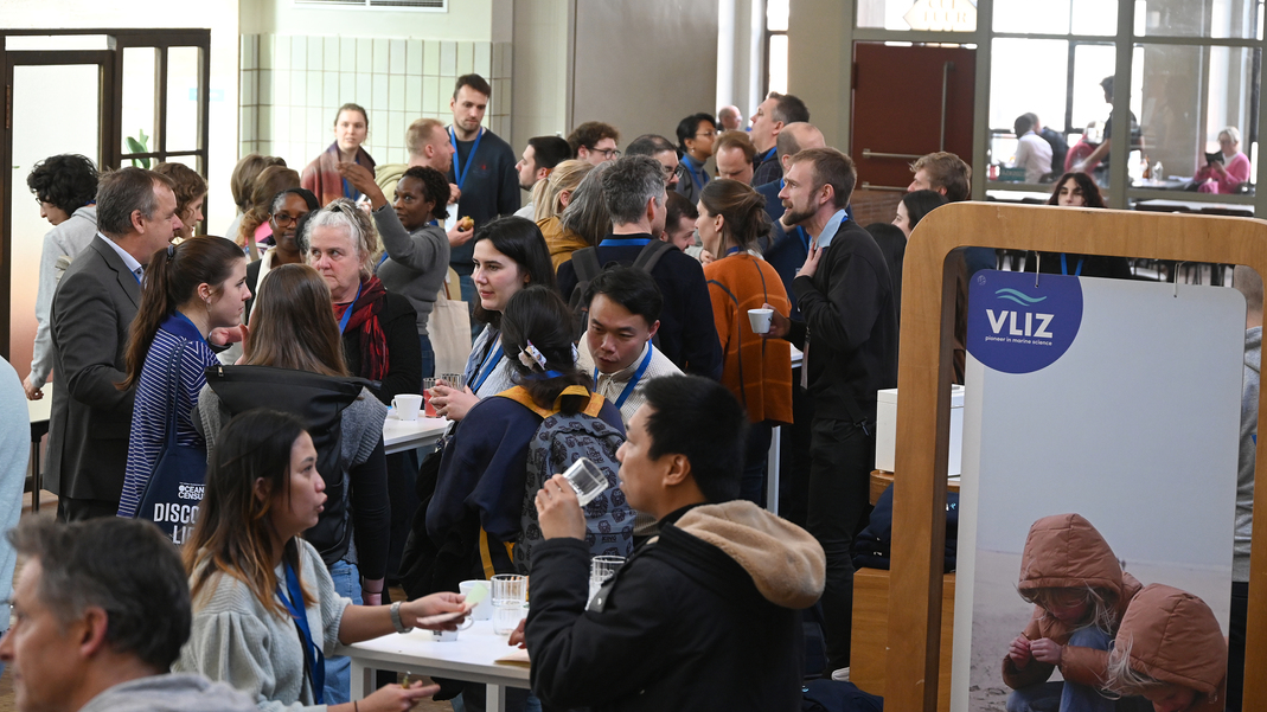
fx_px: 3057
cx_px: 632
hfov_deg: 23.4
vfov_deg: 13.3
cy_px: 399
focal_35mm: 91
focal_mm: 86
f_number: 6.3
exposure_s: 1/125
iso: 2500
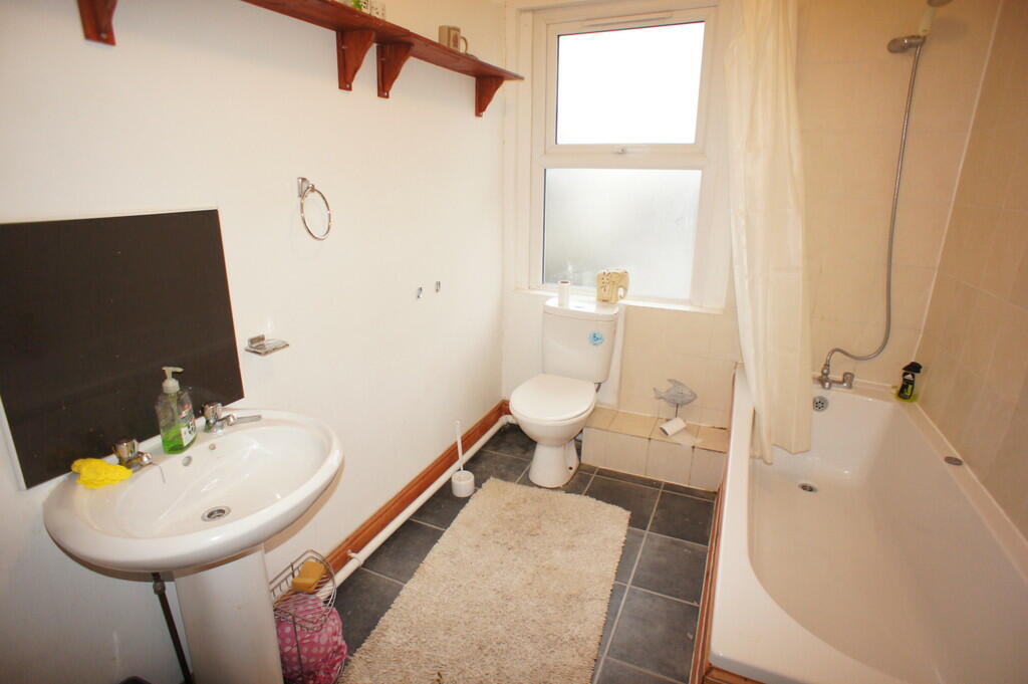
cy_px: 342
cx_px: 514
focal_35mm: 24
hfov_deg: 73.8
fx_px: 685
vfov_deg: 53.1
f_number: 2.8
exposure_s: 1/60
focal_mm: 16
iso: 640
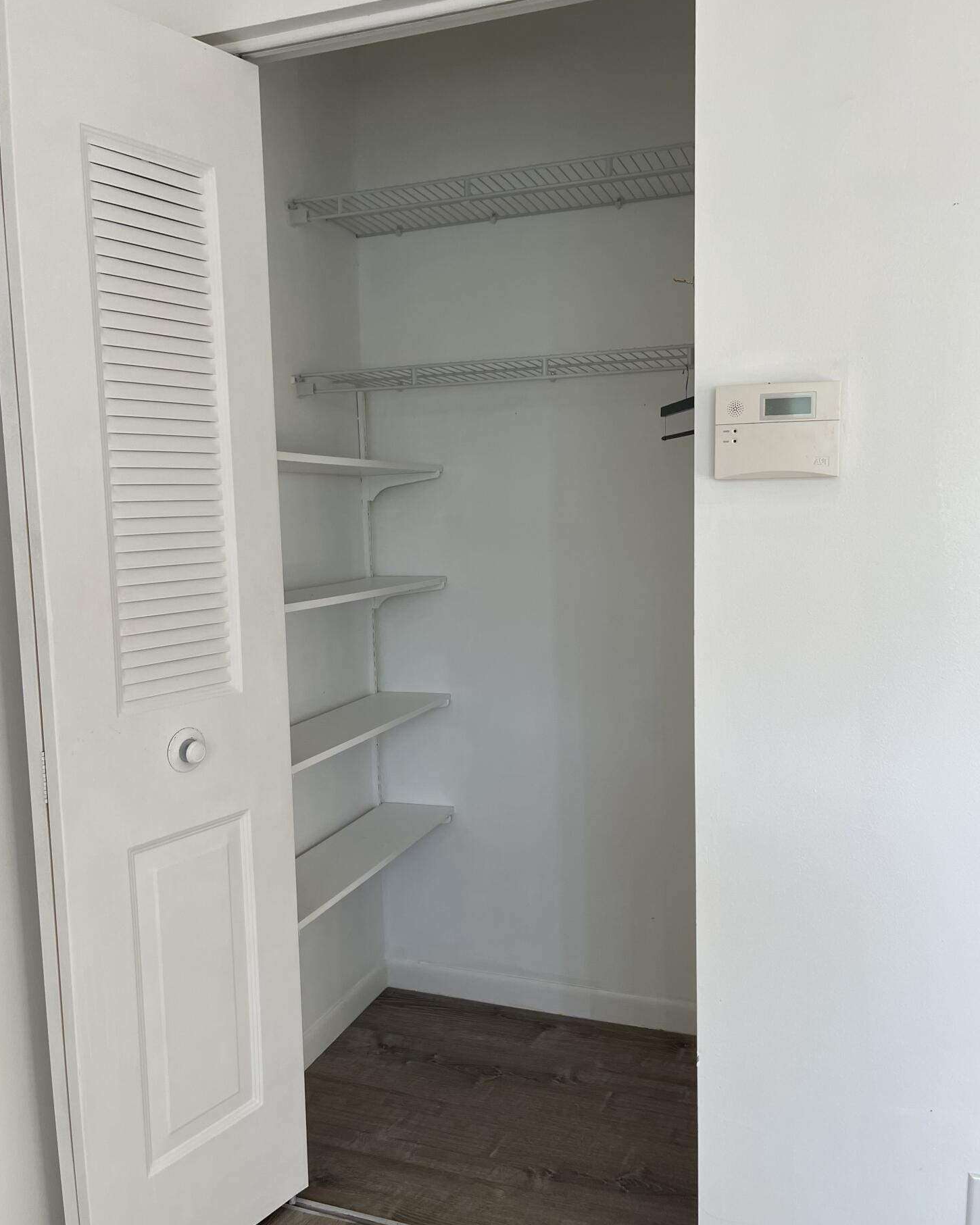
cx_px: 503
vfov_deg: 62.2
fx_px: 1015
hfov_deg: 51.5
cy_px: 615
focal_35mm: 28
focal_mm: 5.1
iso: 80
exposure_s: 1/120
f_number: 1.6
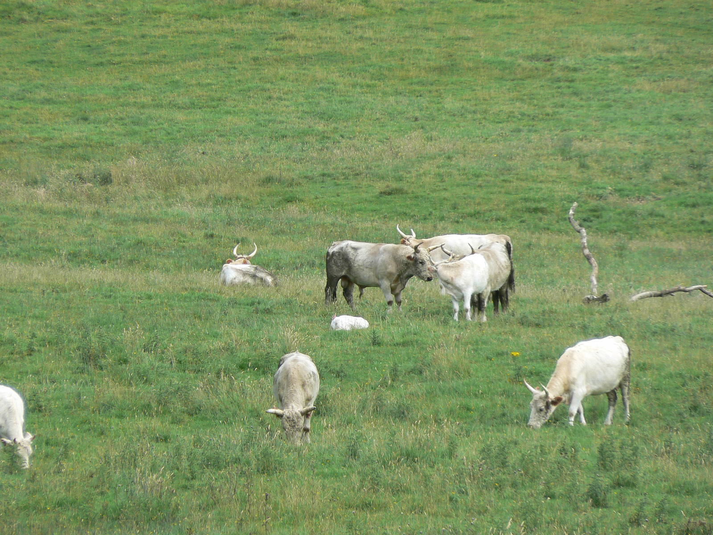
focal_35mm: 432
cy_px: 268
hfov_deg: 4.6
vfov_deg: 3.4
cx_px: 356
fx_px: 8898
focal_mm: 72
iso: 80
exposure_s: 1/200
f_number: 5.6
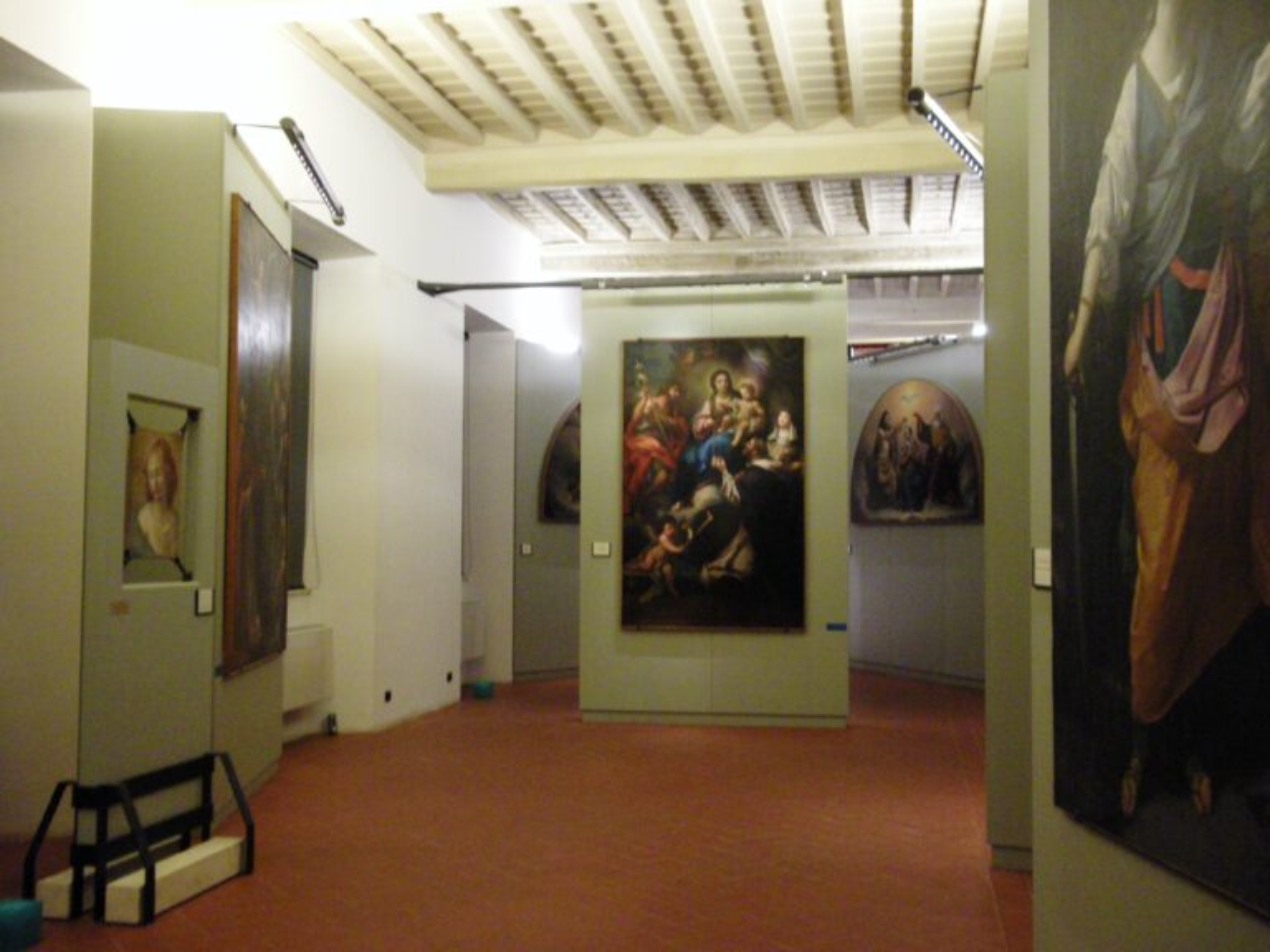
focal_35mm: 37
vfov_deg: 38.7
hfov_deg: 50.1
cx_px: 635
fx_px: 1357
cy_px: 476
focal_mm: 7.9
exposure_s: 1/8
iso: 721
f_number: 2.8
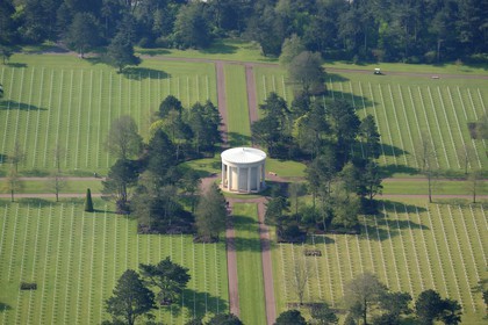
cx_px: 244
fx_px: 2711
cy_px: 162
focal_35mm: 200
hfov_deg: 10.3
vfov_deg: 6.9
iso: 400
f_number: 5
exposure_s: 1/1600
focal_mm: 200
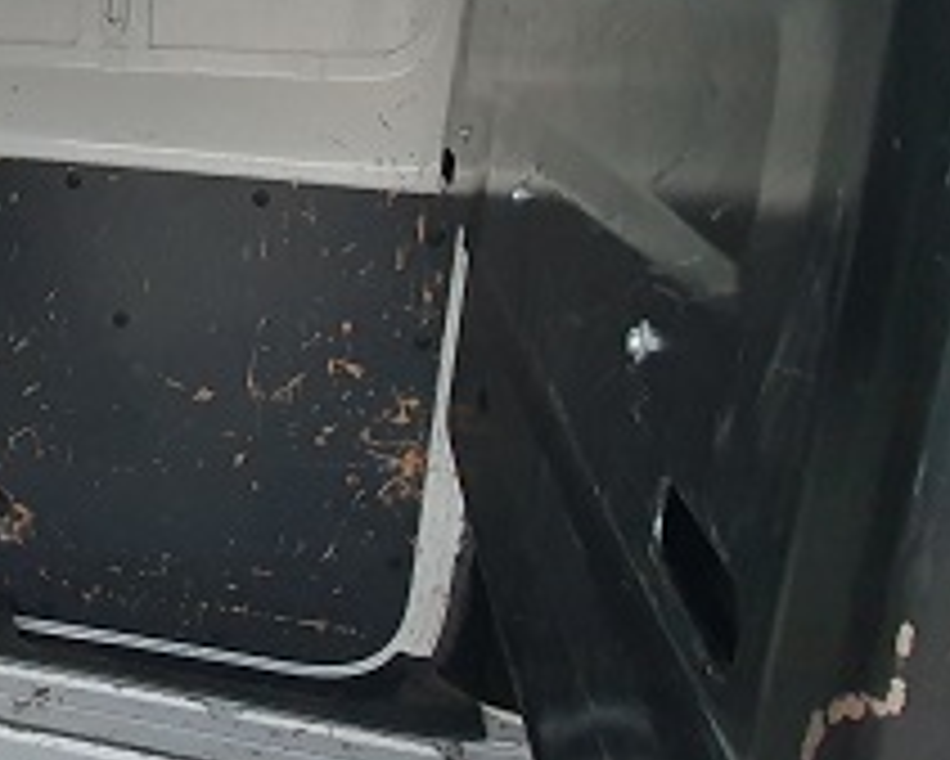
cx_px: -248
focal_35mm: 48
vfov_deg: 31.4
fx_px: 1350
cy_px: 423
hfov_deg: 31.2
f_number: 2.2
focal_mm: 1.8
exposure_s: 1/50
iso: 320
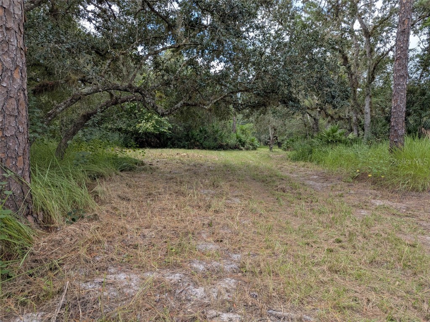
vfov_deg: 56.8
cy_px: 161
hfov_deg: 71.6
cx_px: 215
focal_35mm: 24
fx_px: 298
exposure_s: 1/690
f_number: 1.85
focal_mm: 6.81
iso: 37
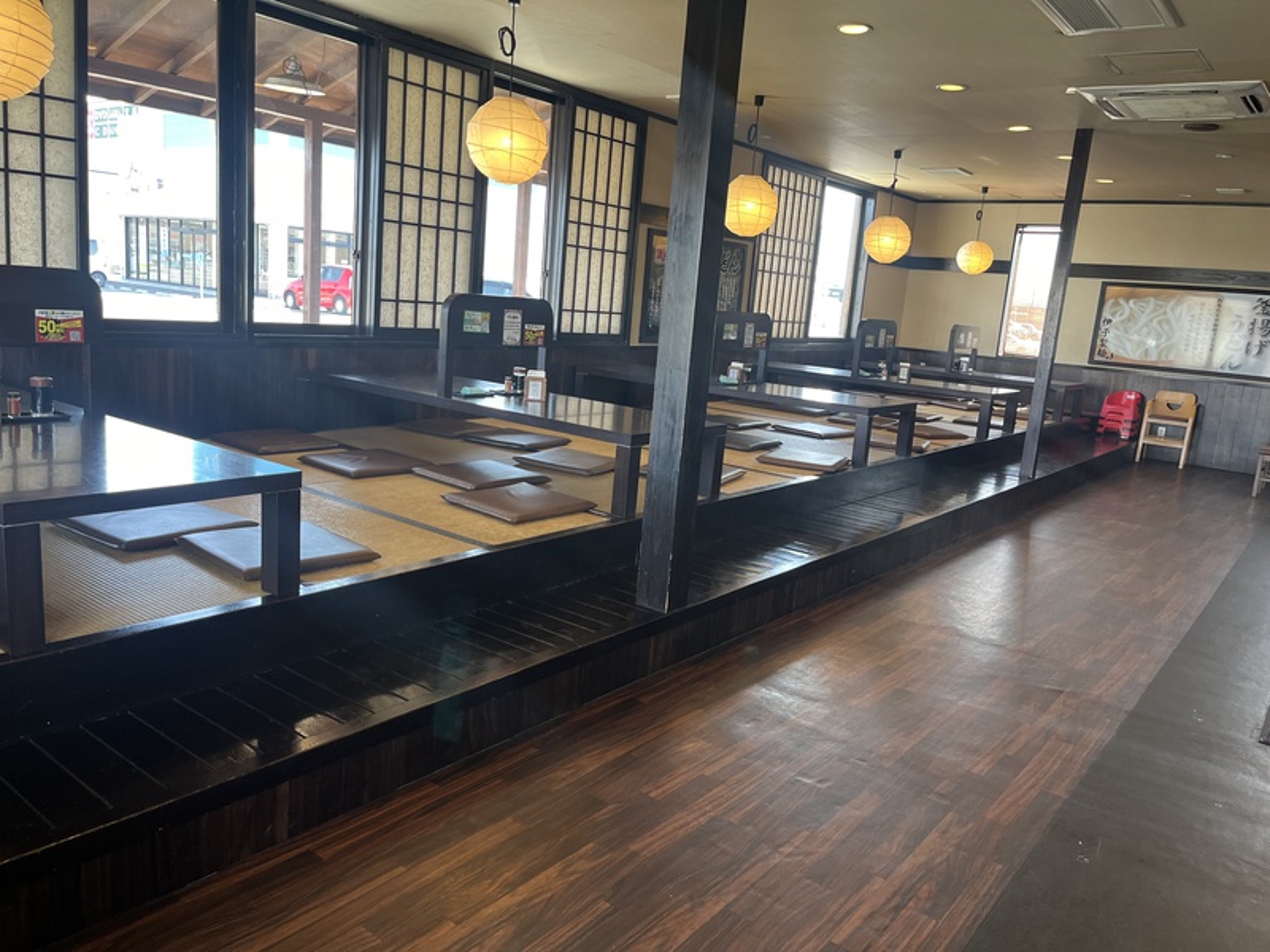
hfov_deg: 67.3
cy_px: 476
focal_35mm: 26
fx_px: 954
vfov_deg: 53.1
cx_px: 635
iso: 100
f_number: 1.6
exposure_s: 1/120
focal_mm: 5.1
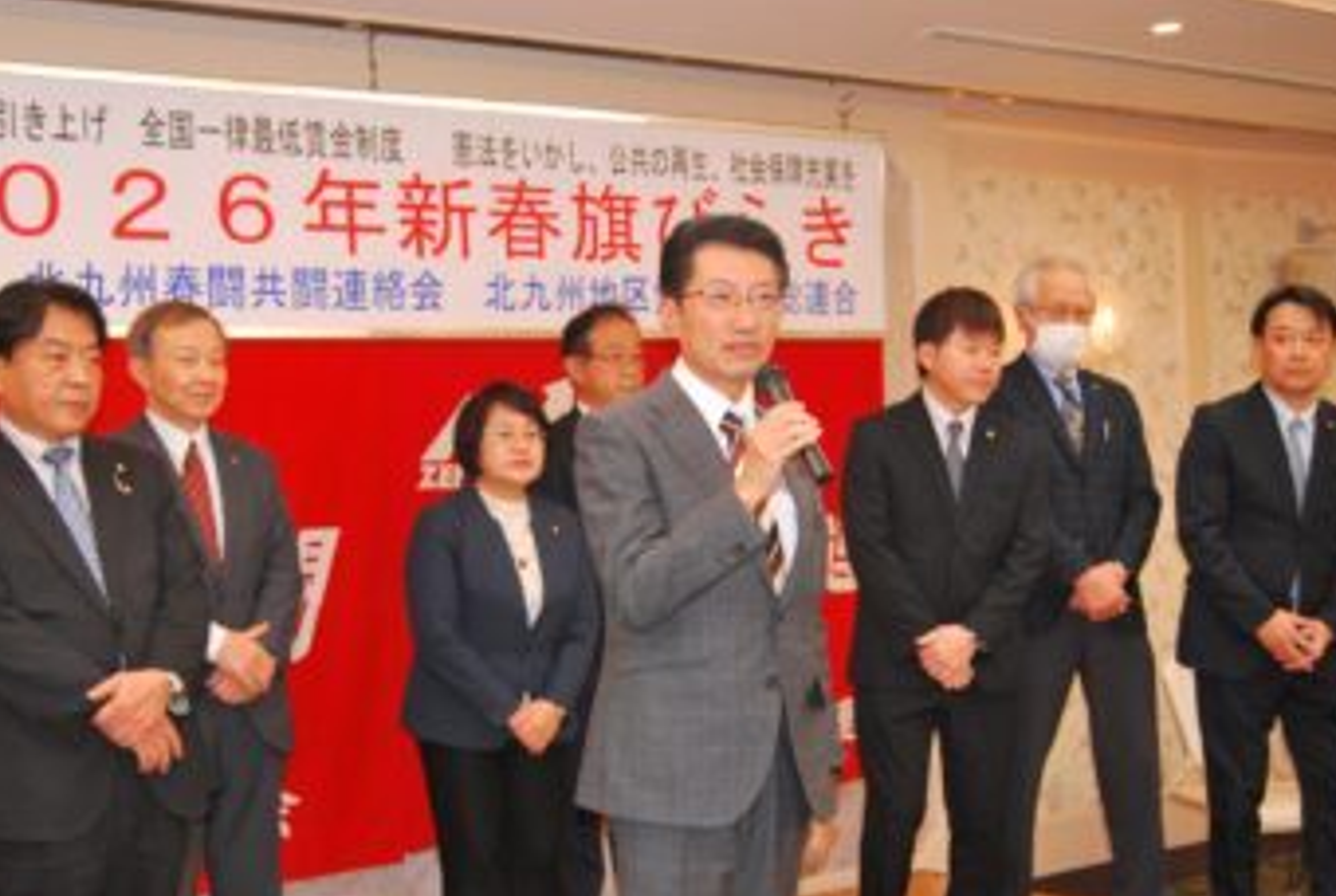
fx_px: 1970
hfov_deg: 37.5
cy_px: 519
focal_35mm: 53
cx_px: 640
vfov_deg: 25.6
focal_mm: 30
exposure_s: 1/60
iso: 800
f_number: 5
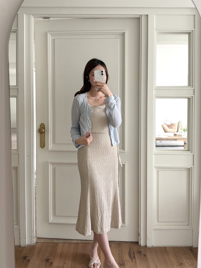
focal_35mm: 31
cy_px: 147
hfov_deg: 45.4
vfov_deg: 58.2
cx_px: 109
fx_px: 240
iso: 125
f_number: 1.6
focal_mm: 5.96
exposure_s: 1/122
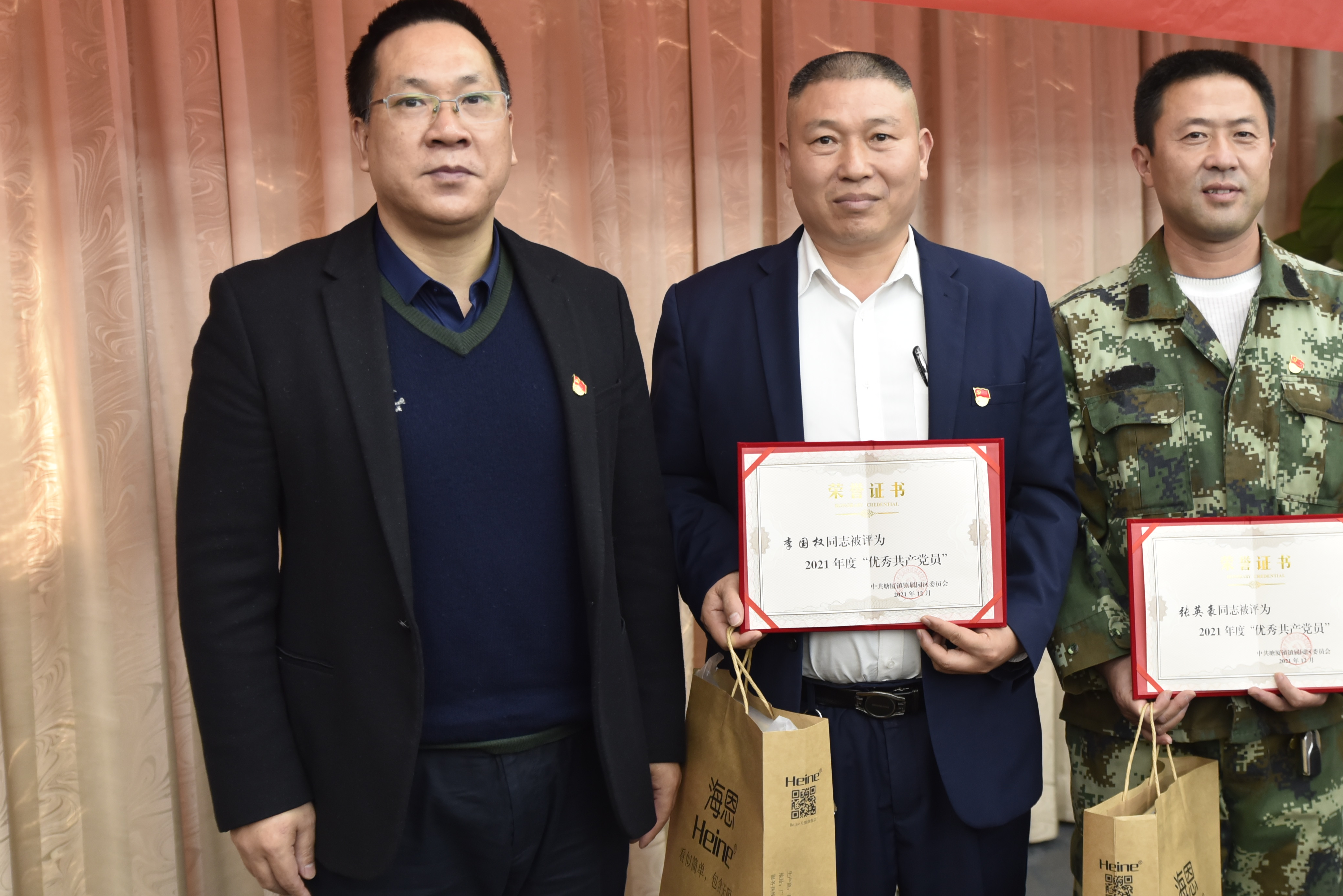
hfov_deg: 38.2
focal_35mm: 51
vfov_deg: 26.5
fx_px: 1903
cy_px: 449
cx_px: 946
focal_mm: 35
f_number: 2.8
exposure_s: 1/60
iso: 1000
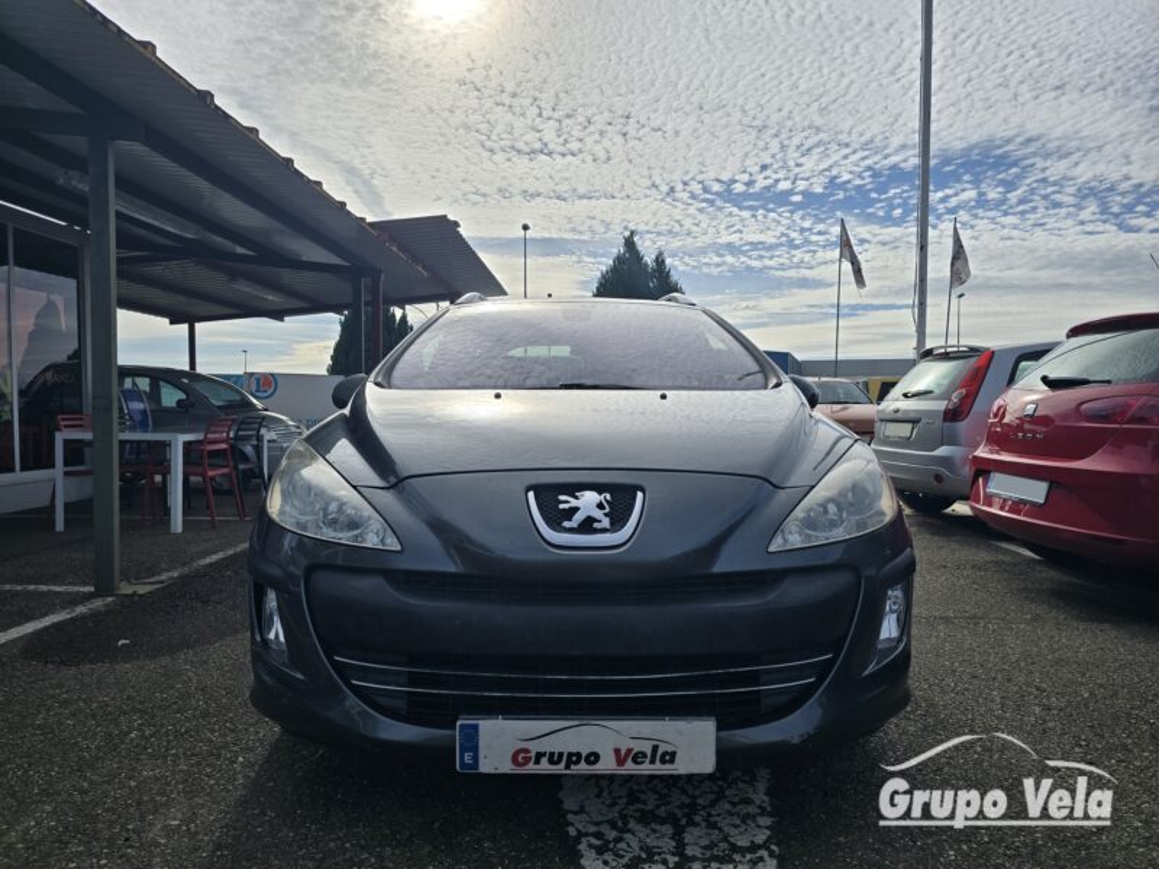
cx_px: 580
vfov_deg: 58.9
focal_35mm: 23
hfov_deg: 73.9
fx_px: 770
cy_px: 434
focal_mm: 6.3
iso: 12
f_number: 1.7
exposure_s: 1/3282
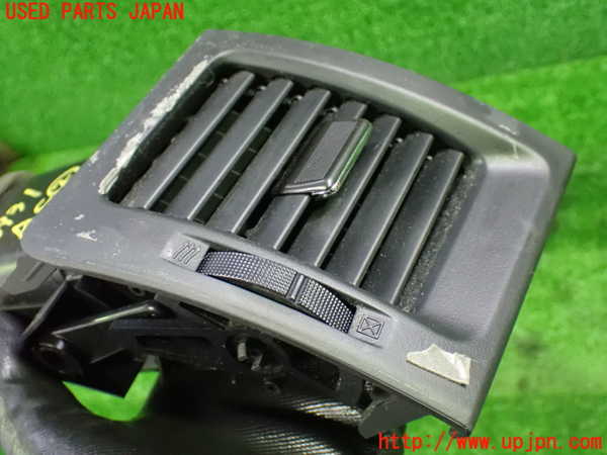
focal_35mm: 44
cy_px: 228
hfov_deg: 42.9
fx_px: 772
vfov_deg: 32.9
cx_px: 304
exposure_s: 1/40
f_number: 2.9
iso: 1600
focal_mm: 7.84
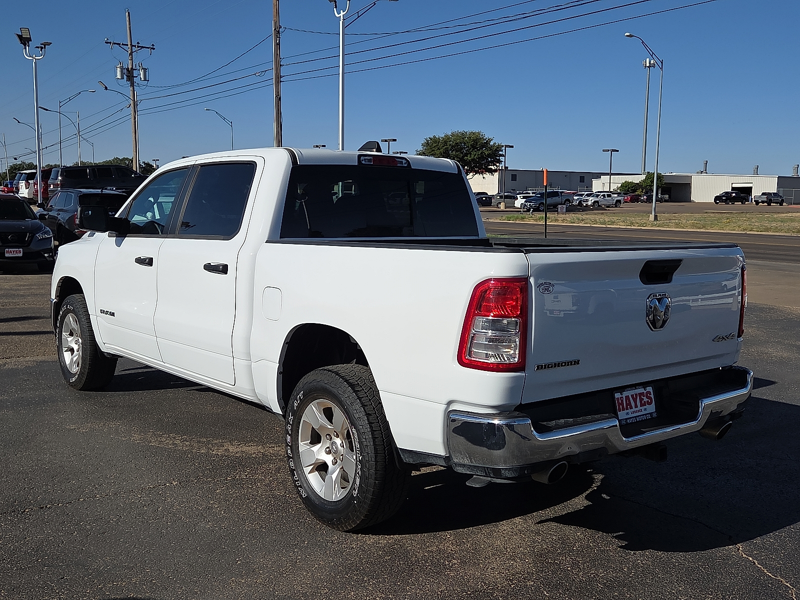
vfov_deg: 40.7
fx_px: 809
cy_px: 300
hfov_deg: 52.6
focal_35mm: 35
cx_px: 400
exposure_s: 1/10000
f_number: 1.8
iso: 59
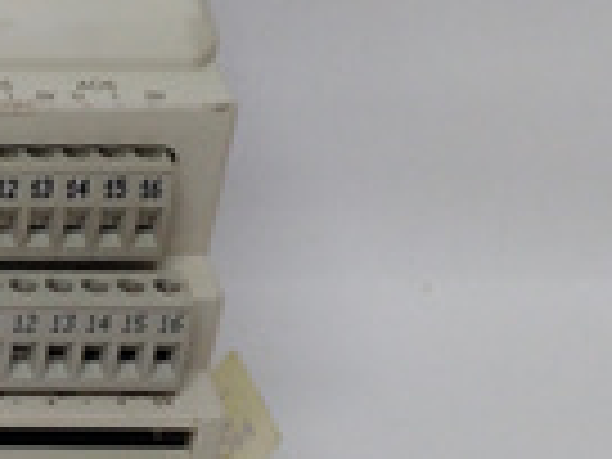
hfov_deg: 17.8
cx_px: -302
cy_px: 196
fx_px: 1750
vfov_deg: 14.9
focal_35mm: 99
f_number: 2
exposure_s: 1/33
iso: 157
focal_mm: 3.79
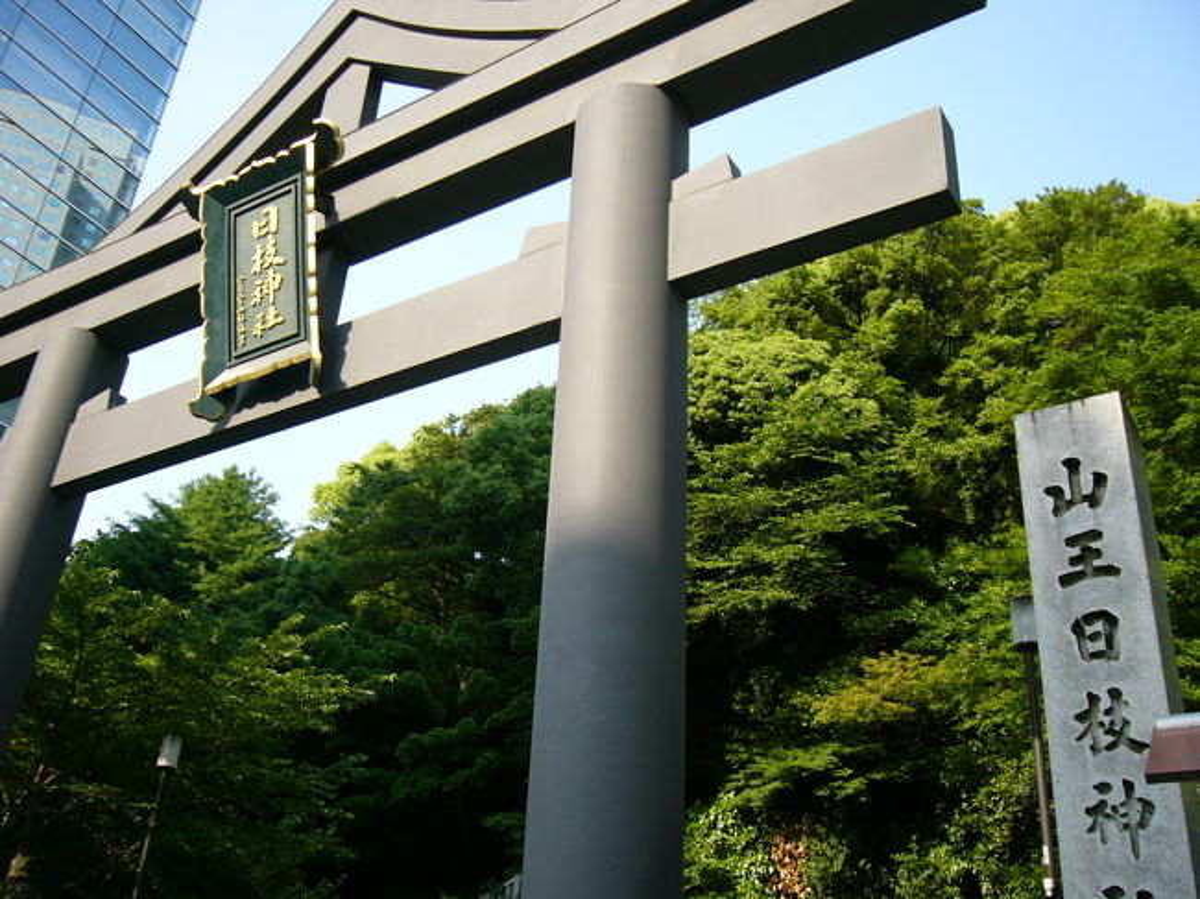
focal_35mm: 35
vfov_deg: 40.7
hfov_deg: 52.6
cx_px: 600
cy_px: 450
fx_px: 1213
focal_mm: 5.8
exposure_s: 1/400
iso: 50
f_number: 2.8
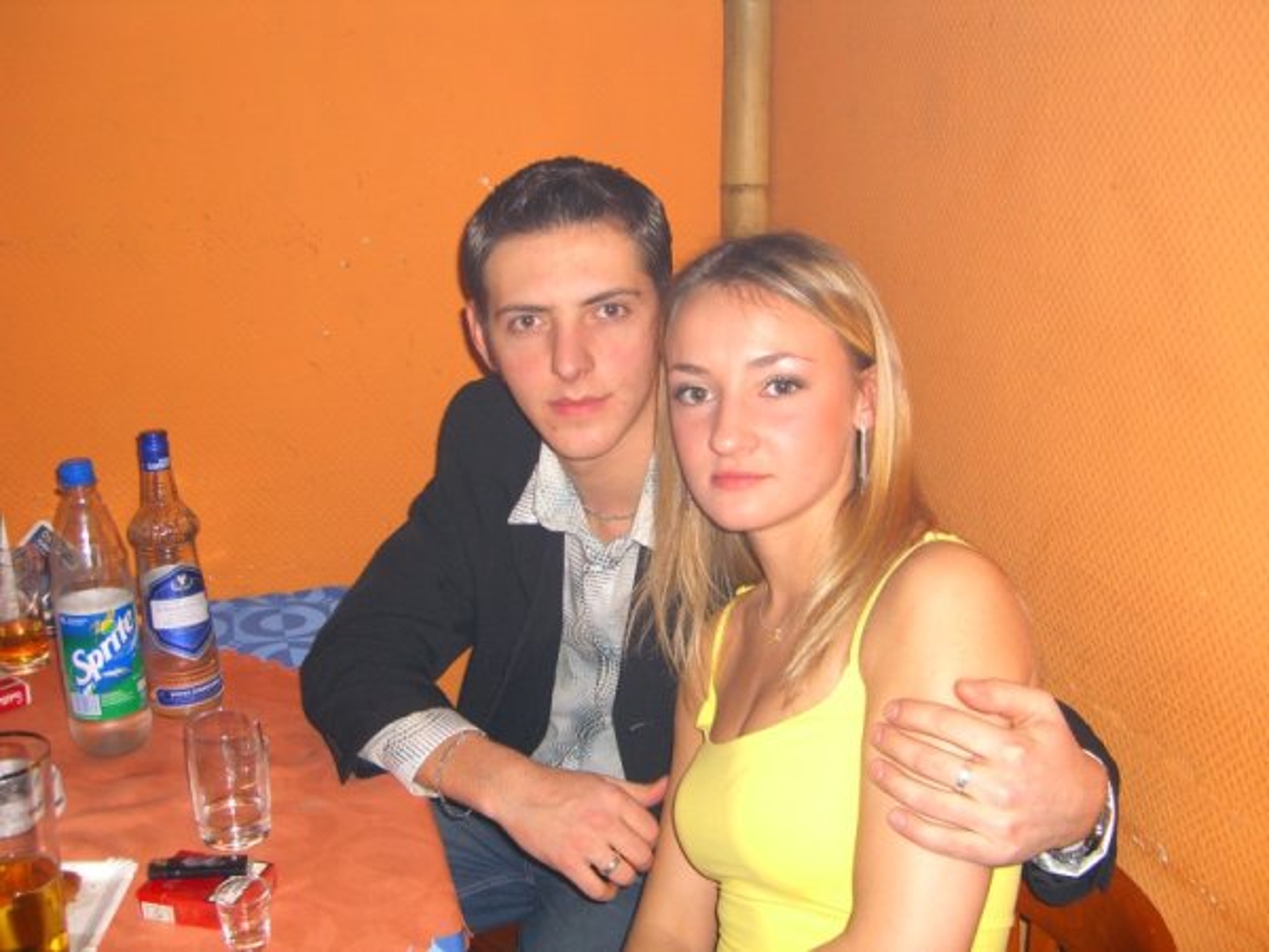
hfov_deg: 49.0
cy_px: 476
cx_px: 634
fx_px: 1393
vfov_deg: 37.7
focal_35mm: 38
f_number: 2.8
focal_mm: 7.9
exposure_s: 1/60
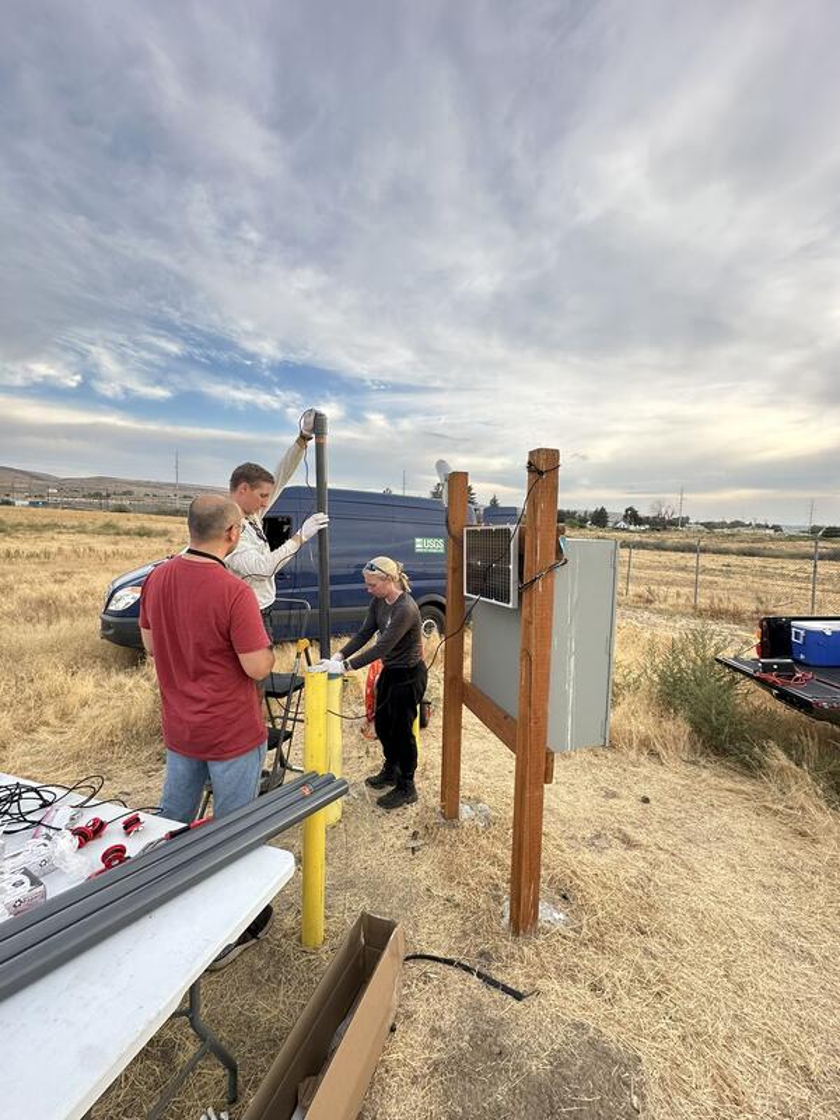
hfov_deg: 85.7
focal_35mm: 14
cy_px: 560
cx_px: 420
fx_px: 453
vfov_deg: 102.1
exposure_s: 1/166
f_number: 2.2
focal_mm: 2.22
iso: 40
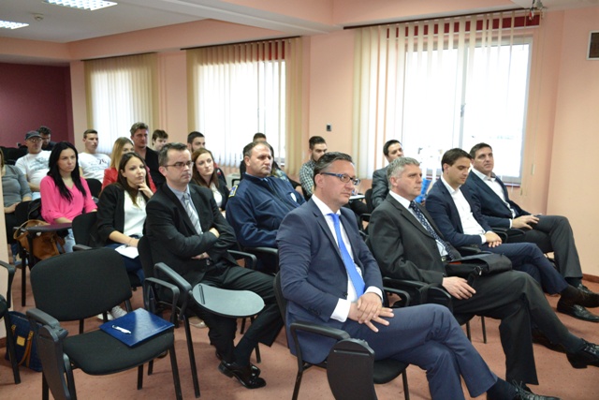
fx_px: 499
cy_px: 200
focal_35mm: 30
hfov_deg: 61.9
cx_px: 300
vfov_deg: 43.6
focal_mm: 20
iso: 2200
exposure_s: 1/60
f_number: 3.8
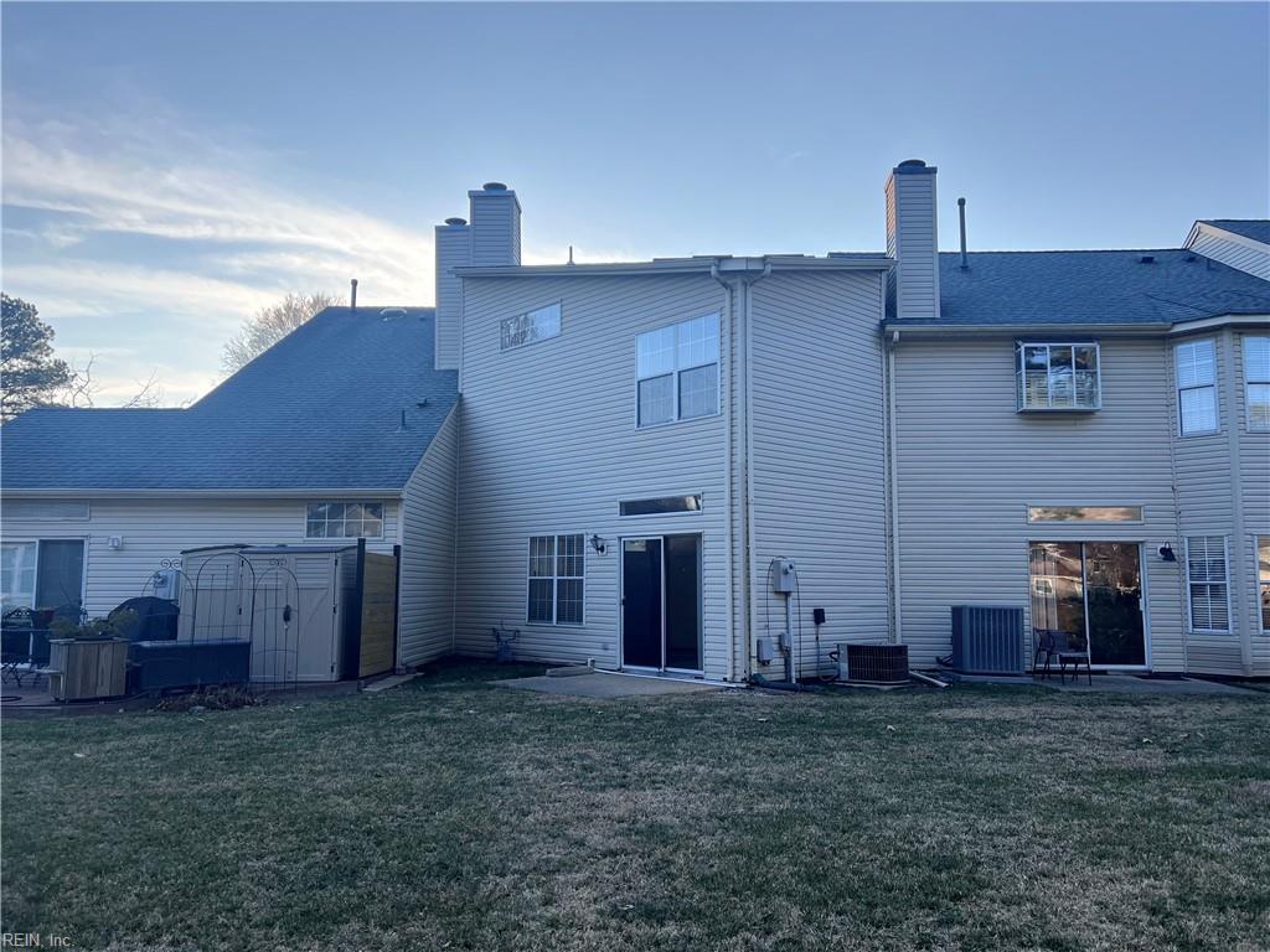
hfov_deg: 67.3
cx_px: 635
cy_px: 476
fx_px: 954
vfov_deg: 53.1
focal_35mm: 26
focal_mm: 5.7
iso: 50
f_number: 1.5
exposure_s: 1/1779
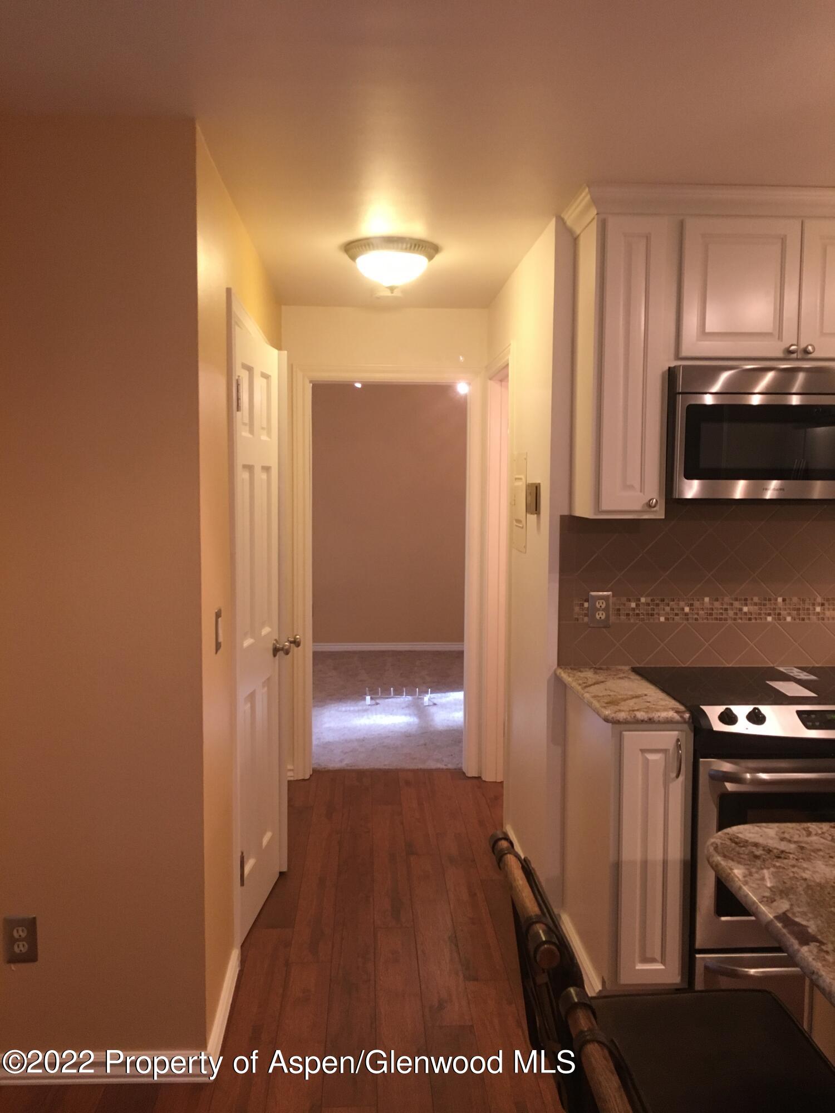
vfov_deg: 61.7
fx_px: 933
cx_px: 418
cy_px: 556
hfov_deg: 48.2
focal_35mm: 29
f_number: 2.2
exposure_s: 1/30
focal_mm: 4.15
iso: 100
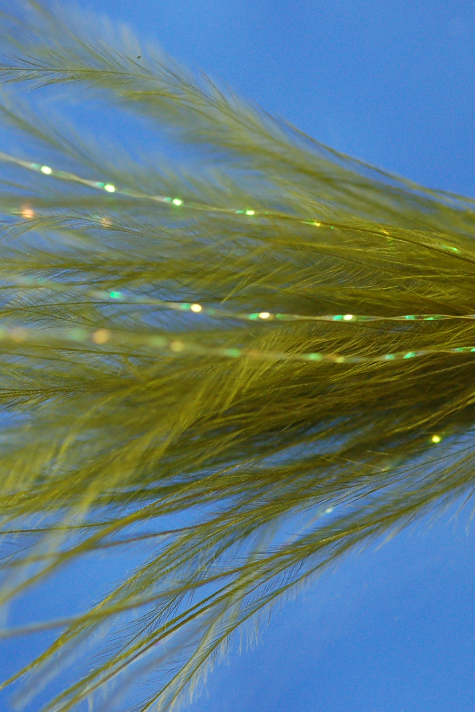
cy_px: 314
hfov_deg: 6.6
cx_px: 363
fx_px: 4117
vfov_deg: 9.9
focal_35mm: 208
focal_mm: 70
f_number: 4.5
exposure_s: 1/125
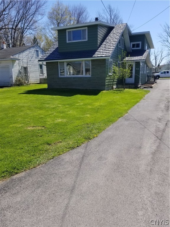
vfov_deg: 67.3
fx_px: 170
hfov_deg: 53.1
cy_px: 114
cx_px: 85
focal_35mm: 26
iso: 50
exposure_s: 1/1864
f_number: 1.7
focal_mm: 4.25
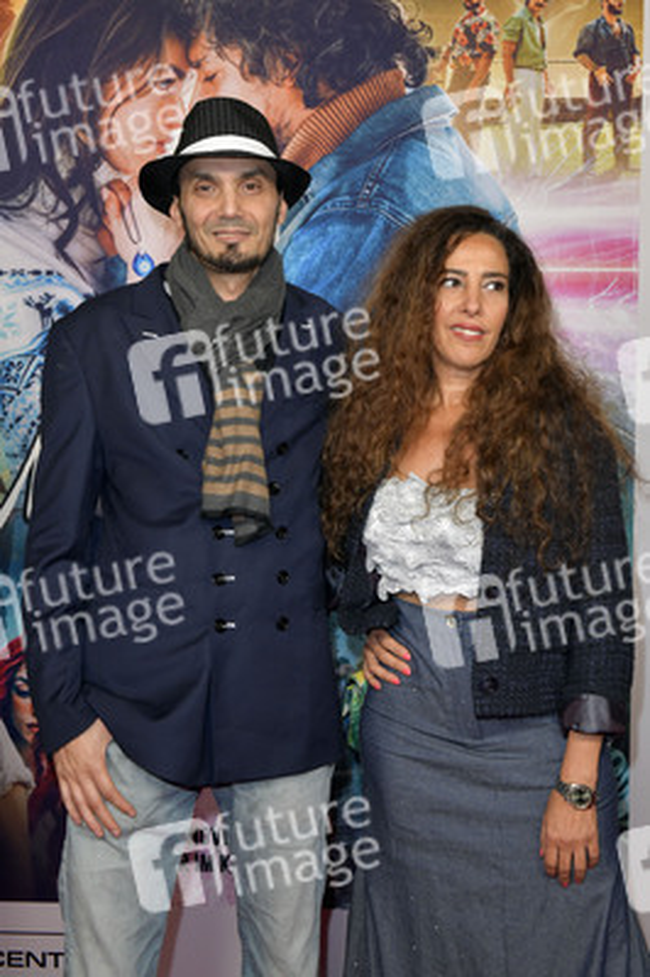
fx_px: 1302
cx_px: 325
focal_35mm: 48
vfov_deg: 41.1
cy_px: 488
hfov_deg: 28.0
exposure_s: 1/250
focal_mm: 48
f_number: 9
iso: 1600
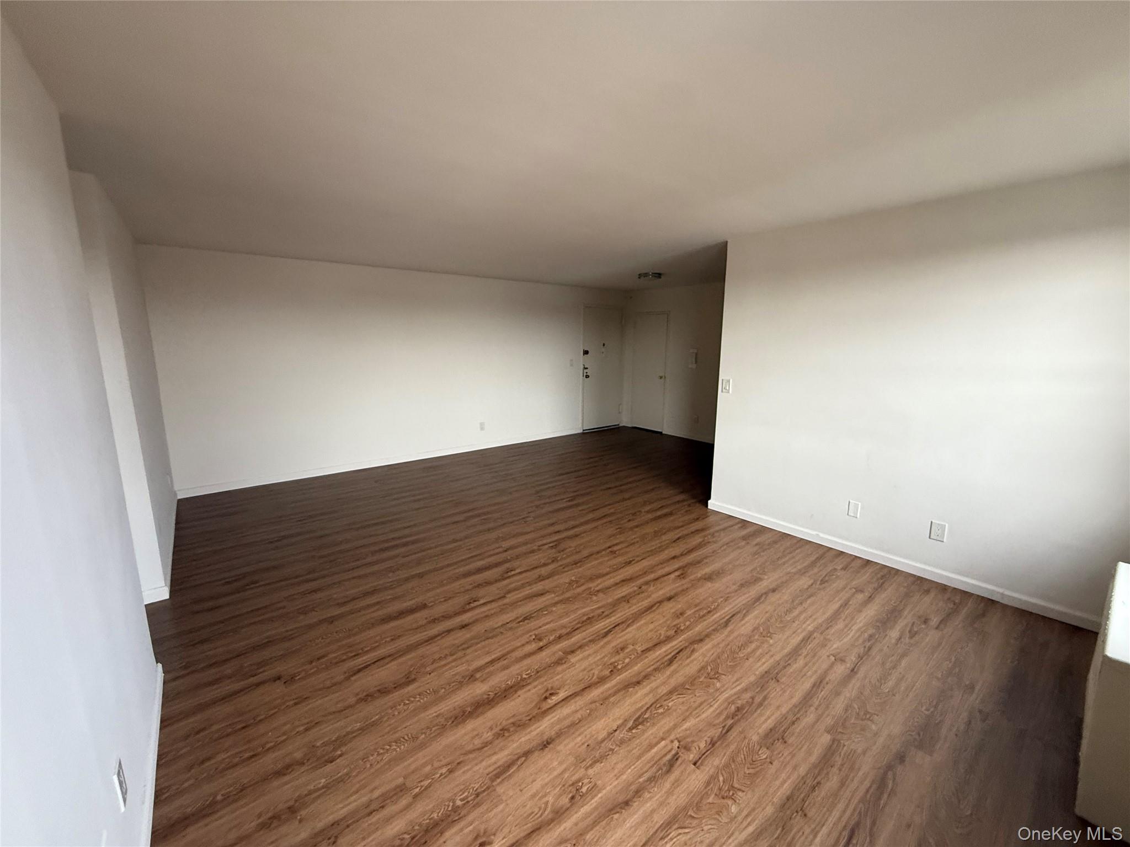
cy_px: 424
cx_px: 565
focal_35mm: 14
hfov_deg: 102.1
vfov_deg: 85.7
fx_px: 457
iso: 320
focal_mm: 2.22
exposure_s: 1/87
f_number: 2.2
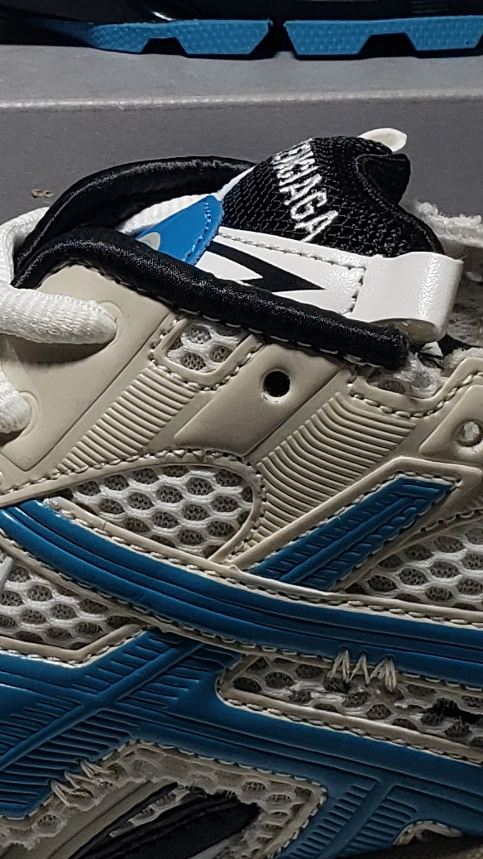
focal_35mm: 110
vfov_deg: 19.3
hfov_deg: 10.9
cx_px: 1
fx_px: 2504
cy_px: 206
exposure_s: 1/205
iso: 50
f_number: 2.4
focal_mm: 4.3
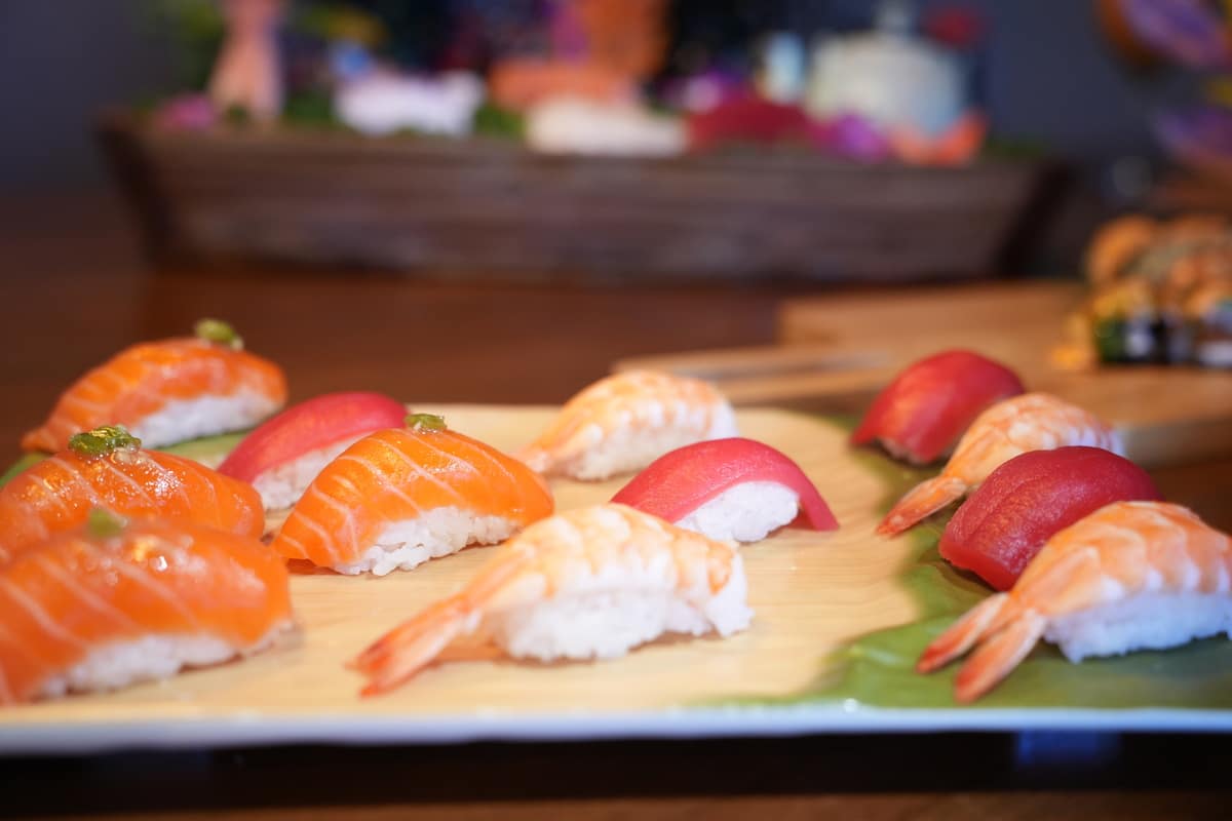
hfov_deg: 49.6
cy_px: 410
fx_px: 1335
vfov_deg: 34.2
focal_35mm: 39
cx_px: 616
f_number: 3.2
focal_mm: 39
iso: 1600
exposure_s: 1/60
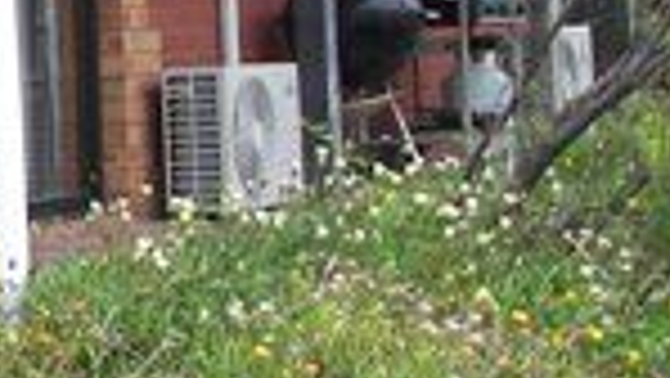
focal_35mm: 168
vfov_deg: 7.2
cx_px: -180
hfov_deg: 12.4
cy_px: 9
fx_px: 2986
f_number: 2.8
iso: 50
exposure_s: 1/125
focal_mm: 6
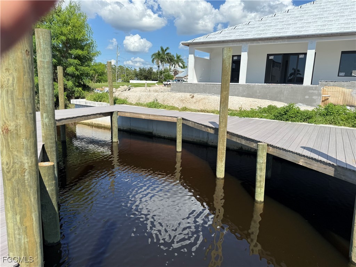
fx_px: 247
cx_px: 178
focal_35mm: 24
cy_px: 134
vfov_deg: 56.8
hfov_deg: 71.6
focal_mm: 6.76
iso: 80
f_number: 1.78
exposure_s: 1/3953
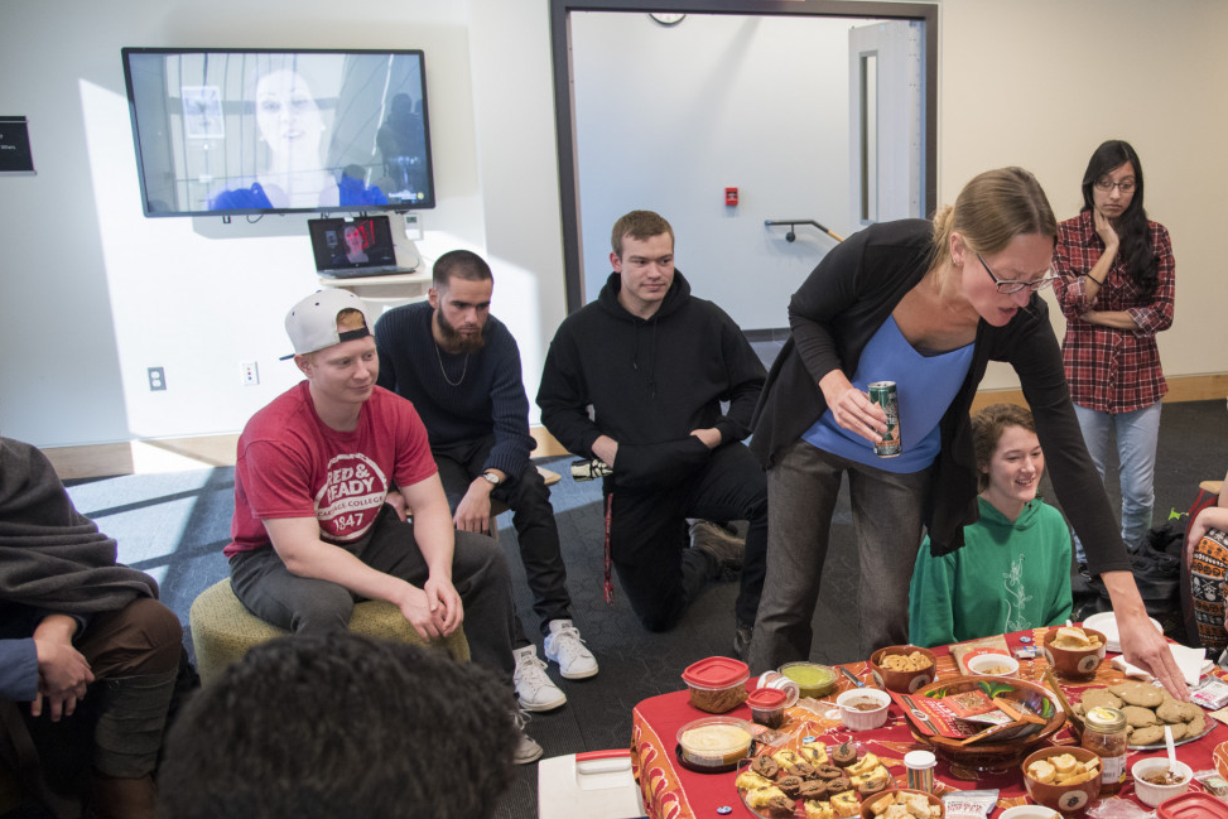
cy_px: 491
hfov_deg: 49.5
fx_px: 1262
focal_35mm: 37
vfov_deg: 35.8
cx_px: 944
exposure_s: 1/125
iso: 1250
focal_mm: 24
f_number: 4
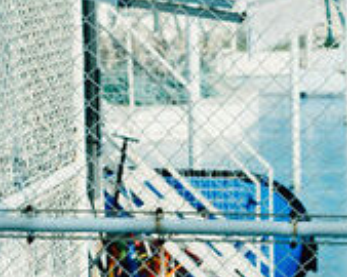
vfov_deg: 4.8
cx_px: 581
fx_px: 3141
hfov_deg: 6.2
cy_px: 824
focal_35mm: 306
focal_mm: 35
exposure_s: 1/2500
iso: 100
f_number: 2.8
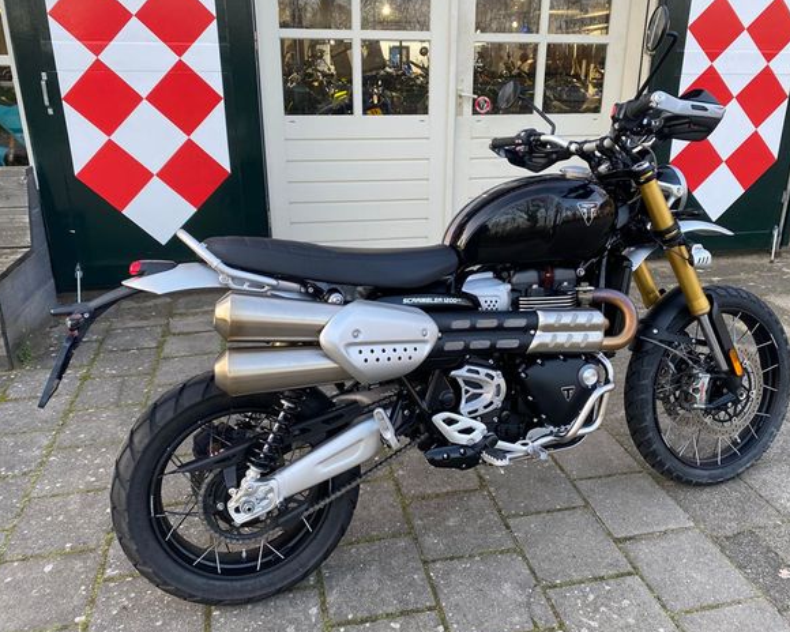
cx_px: 424
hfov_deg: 62.1
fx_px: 655
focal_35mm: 28
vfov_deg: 51.5
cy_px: 315
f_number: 1.8
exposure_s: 1/121
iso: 125
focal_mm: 4.25
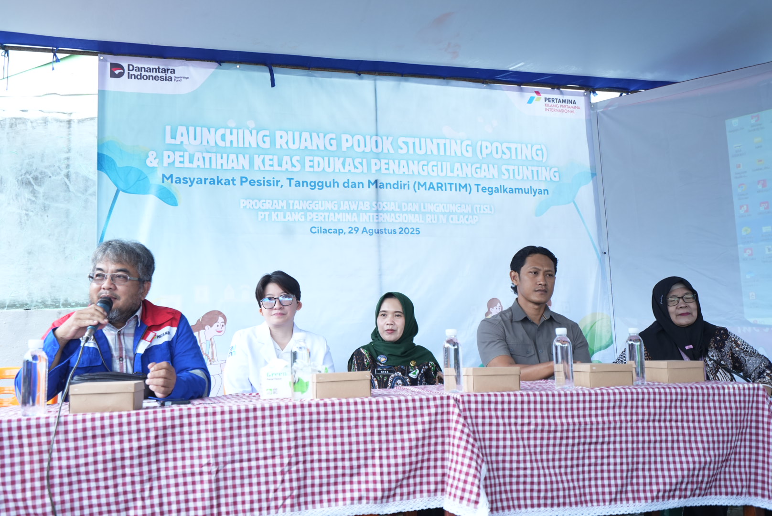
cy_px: 258
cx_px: 386
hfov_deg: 58.7
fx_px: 687
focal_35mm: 32
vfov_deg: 41.2
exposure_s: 1/200
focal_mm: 32
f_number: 4
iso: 1000
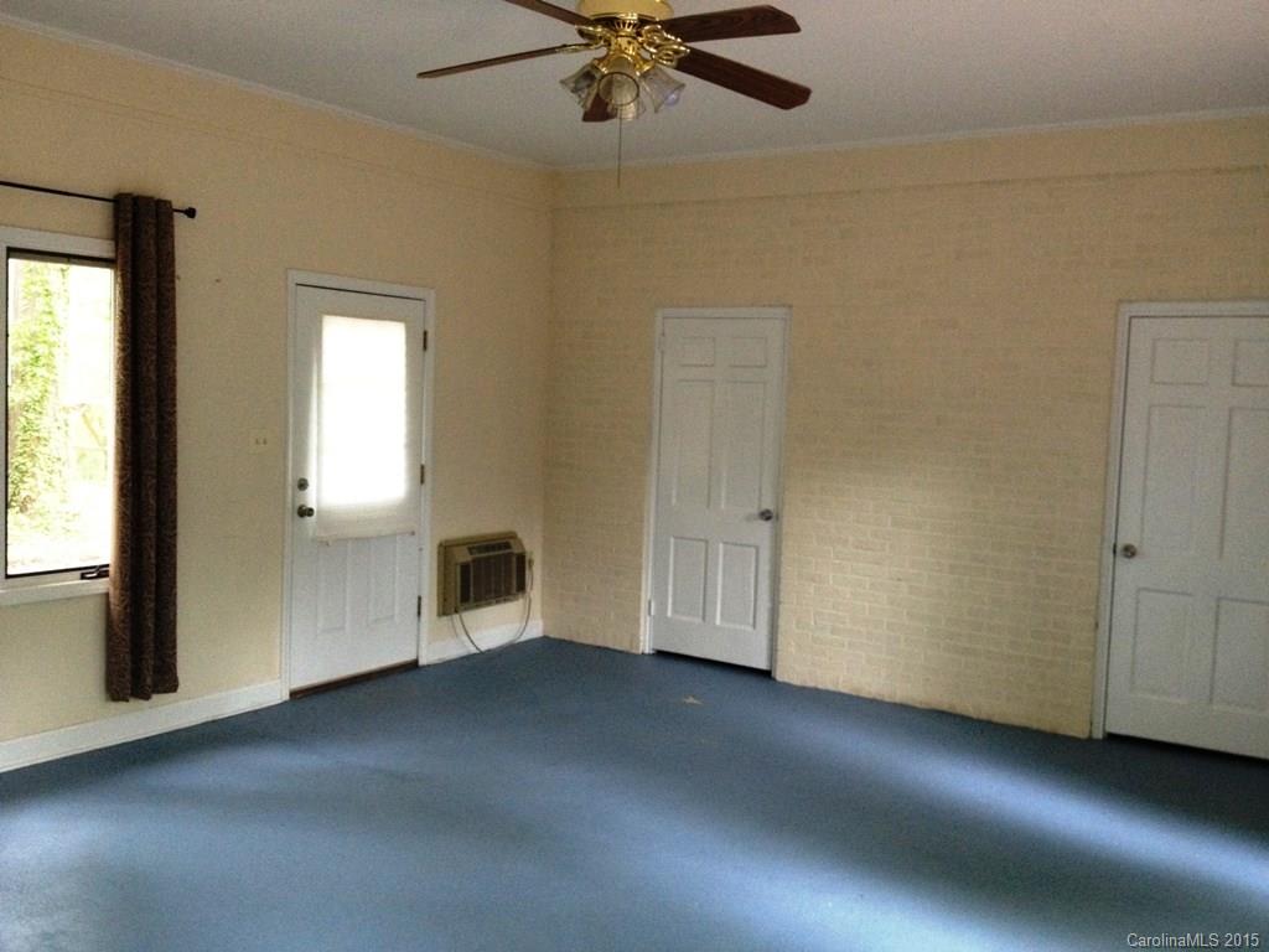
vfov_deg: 40.7
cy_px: 476
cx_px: 634
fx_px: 1283
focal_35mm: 35
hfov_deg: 52.6
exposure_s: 1/20
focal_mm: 4.28
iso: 250
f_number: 2.4
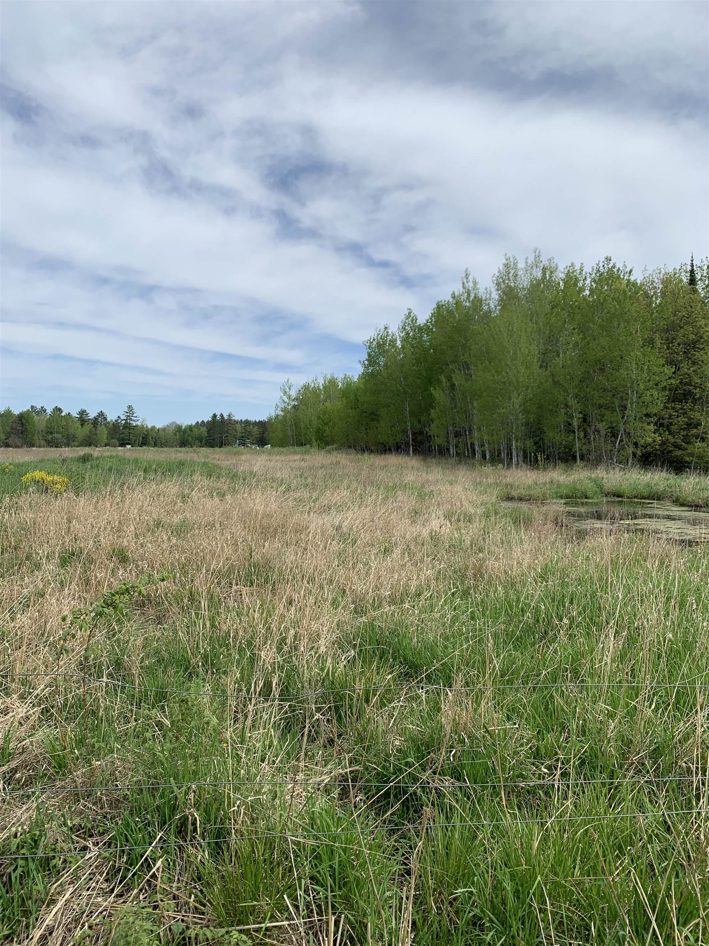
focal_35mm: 26
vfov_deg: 67.3
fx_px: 710
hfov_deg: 53.1
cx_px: 354
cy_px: 473
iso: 25
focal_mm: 4.25
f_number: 1.8
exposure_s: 1/3086
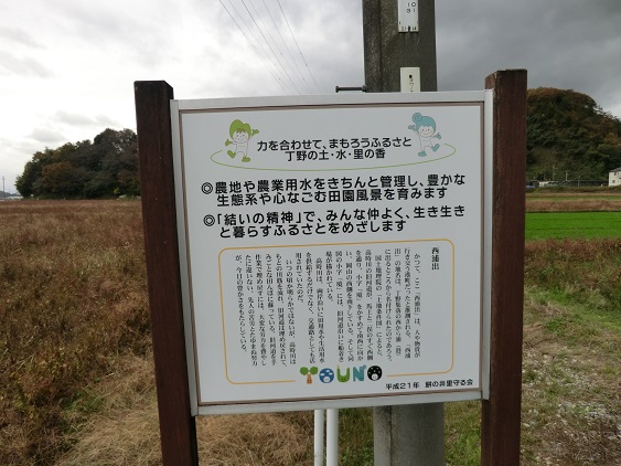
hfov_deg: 71.6
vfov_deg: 56.8
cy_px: 233
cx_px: 310
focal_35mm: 24
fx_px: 430
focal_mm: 4.3
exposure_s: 1/400
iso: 80
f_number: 3.2
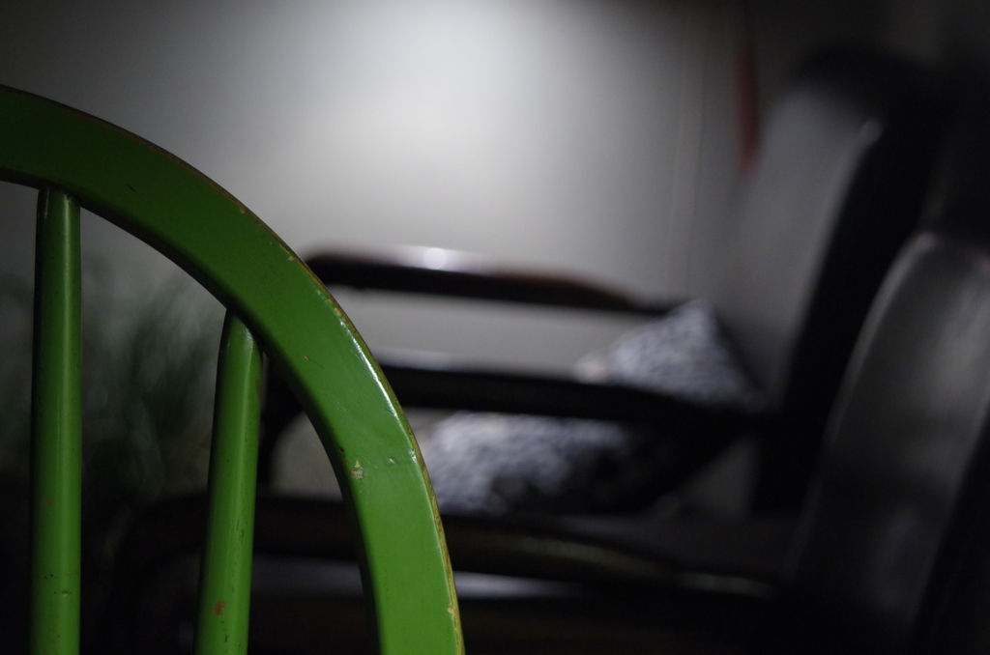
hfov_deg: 19.5
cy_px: 328
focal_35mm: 105
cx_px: 495
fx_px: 2881
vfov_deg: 13.0
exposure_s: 1/30
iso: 2500
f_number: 5
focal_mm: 70
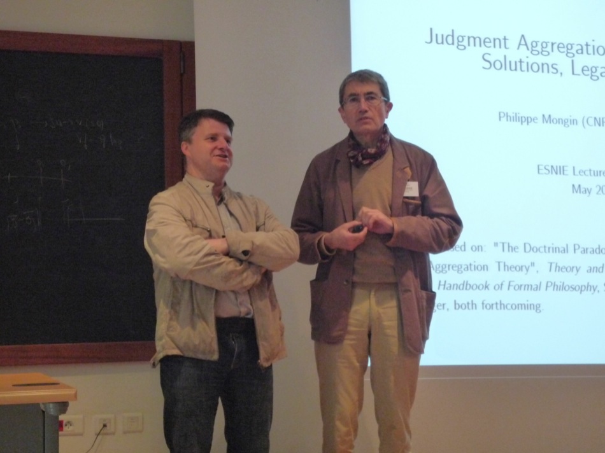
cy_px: 226
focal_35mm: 70
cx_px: 302
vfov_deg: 21.0
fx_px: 1223
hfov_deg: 27.8
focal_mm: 12.2
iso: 800
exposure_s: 1/15
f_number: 4.9
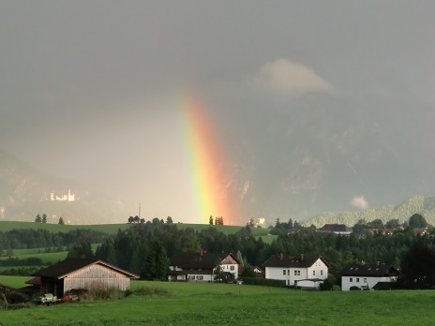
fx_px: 1445
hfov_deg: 17.1
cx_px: 252
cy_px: 144
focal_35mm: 115
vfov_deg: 12.9
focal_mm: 16
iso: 400
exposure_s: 1/80
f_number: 4.8
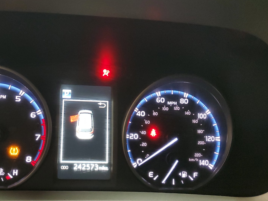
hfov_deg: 49.0
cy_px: 105
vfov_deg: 38.7
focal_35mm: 37
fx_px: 286
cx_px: 82
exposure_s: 1/20
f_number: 1.5
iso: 324
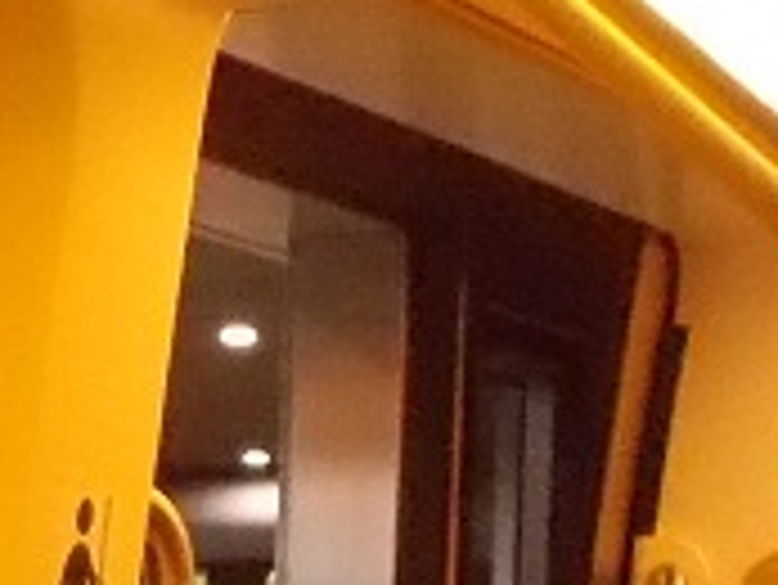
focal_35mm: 171
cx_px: -648
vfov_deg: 8.4
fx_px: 3846
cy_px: 950
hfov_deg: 10.8
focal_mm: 4.6
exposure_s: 1/80
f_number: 3.2
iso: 800
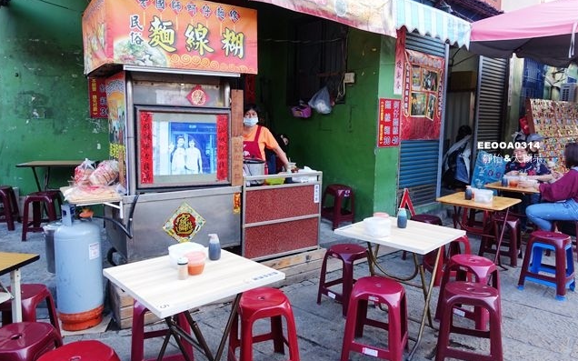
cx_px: 284
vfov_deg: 49.2
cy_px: 170
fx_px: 394
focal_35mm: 25
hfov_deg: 72.6
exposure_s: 1/60
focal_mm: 8.8
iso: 125
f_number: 2.8
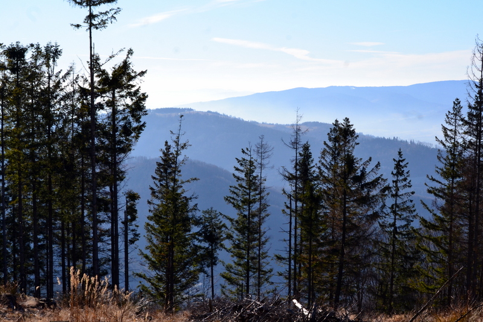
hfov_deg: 24.6
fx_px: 1107
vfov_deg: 16.6
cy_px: 161
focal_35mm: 82
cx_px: 242
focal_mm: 55
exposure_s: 1/500
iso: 400
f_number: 11
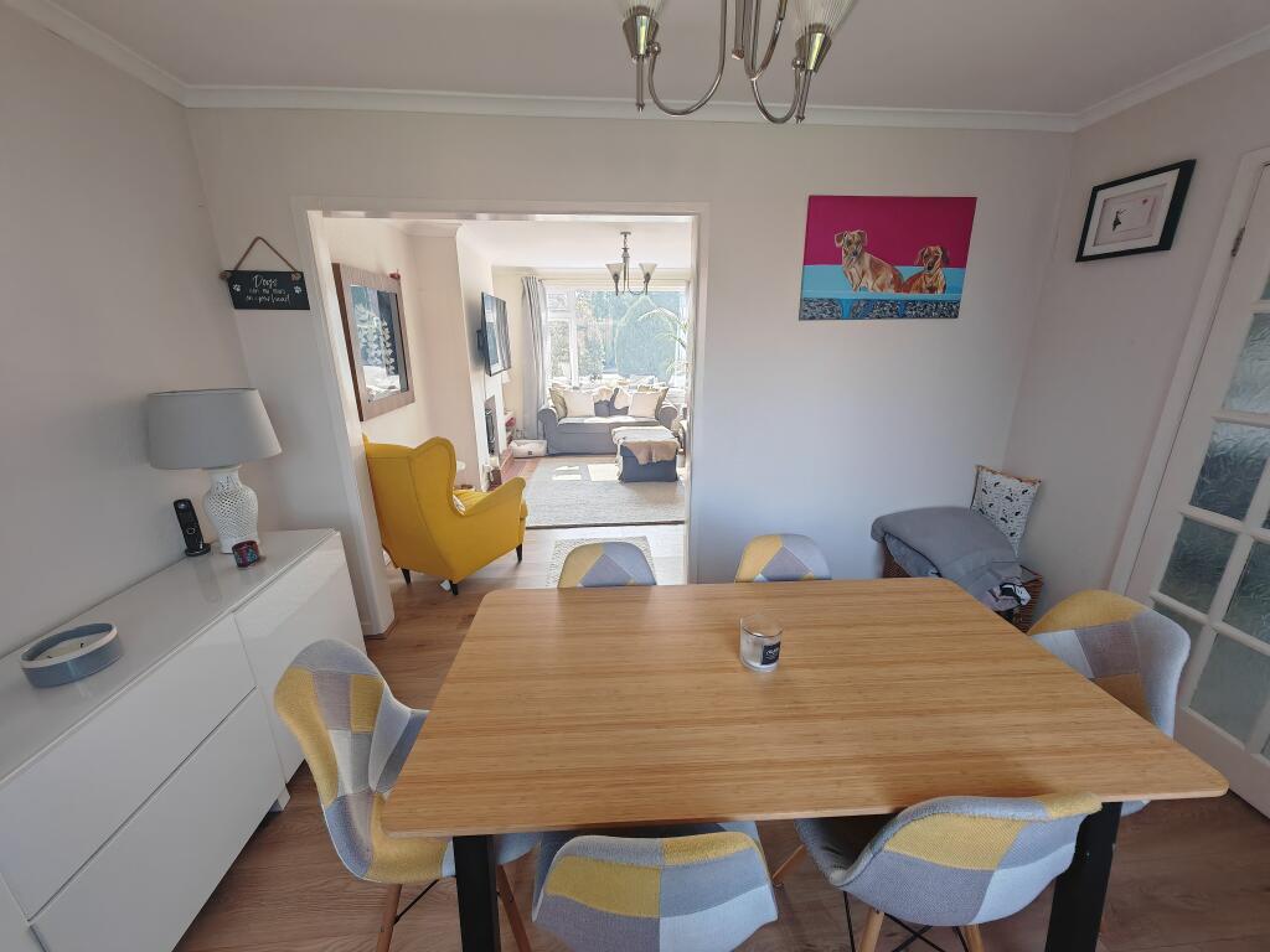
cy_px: 476
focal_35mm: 13
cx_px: 635
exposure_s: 1/50
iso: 125
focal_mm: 1.82
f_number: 2
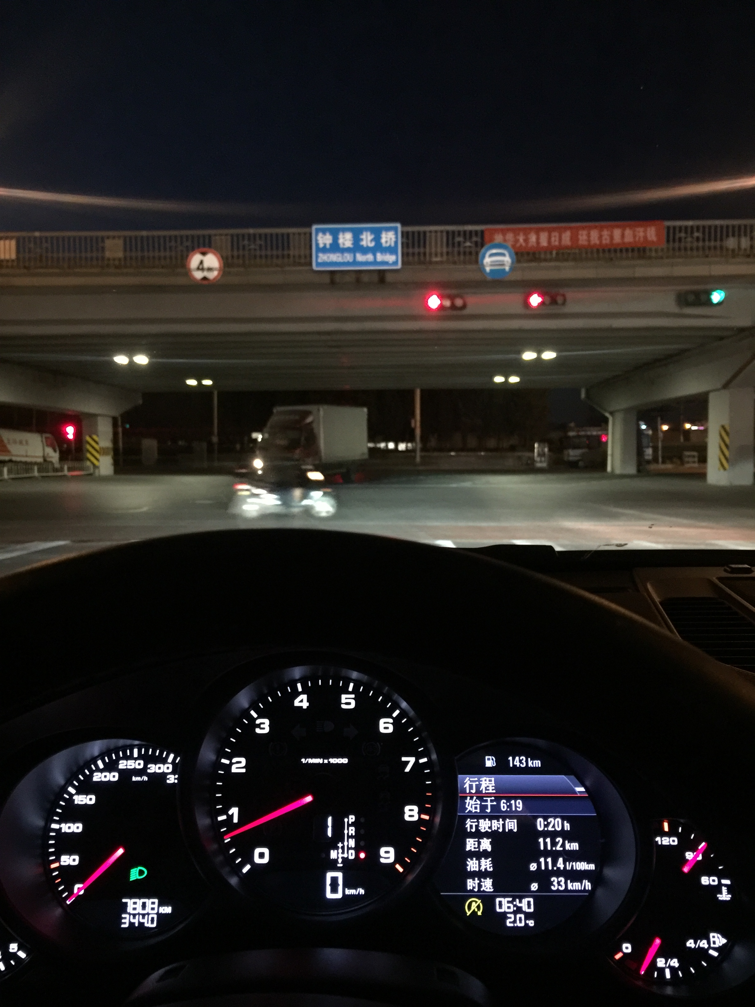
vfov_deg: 61.7
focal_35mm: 29
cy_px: 504
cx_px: 378
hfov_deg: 48.2
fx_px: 843
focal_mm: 4.15
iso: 200
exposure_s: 1/4
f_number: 2.2
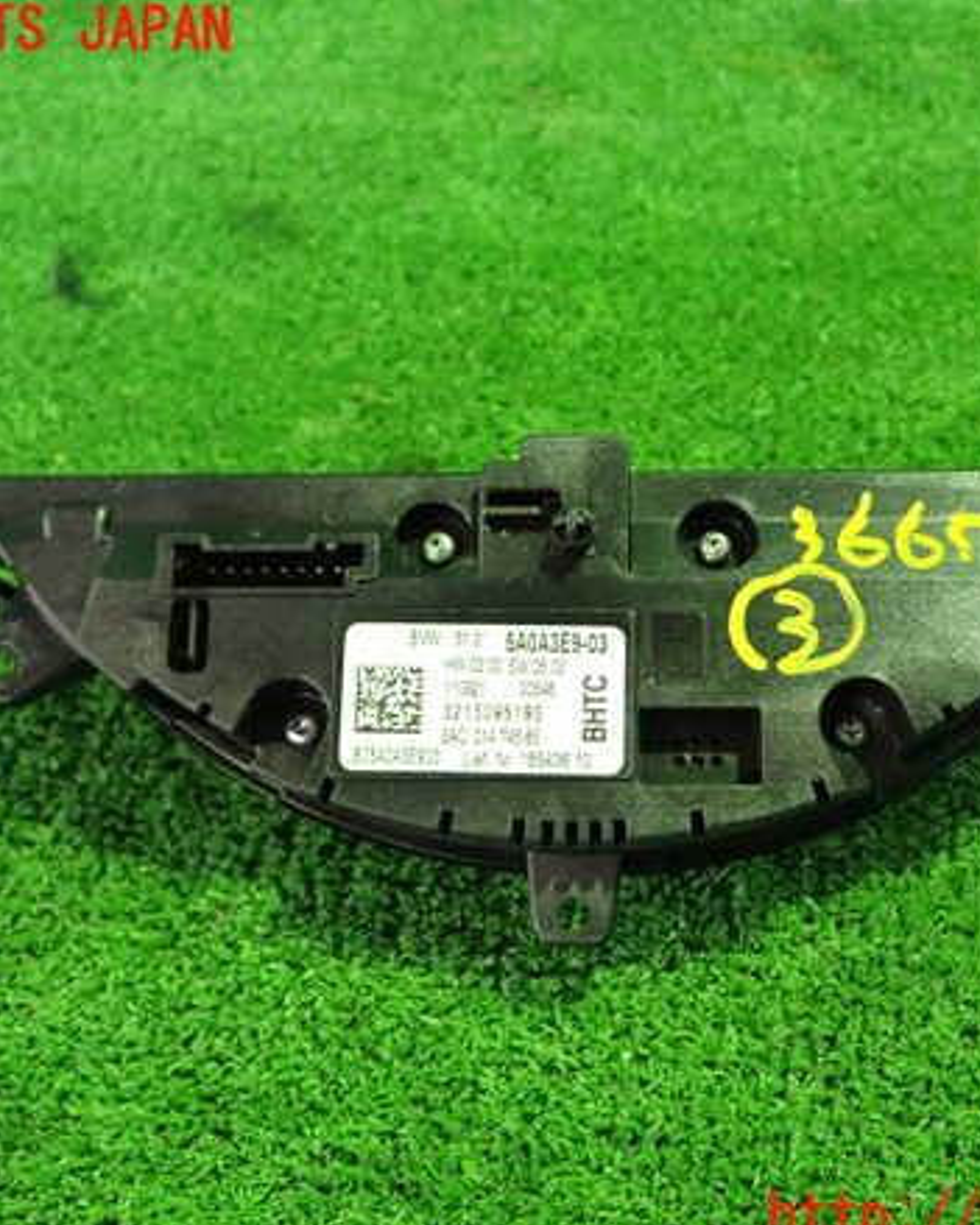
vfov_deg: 45.8
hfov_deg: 37.3
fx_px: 1451
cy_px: 625
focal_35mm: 40
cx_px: 561
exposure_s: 1/30
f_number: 2.3
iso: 800
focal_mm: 5.4
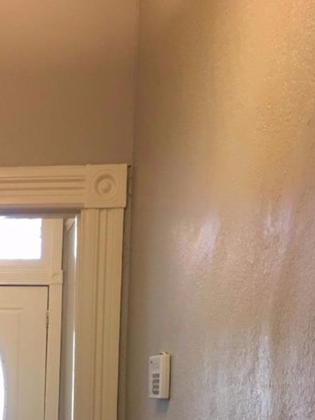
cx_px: -57
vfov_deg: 24.7
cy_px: 510
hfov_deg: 19.6
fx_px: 861
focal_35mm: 71
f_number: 2.2
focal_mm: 4.15
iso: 50
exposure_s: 1/15
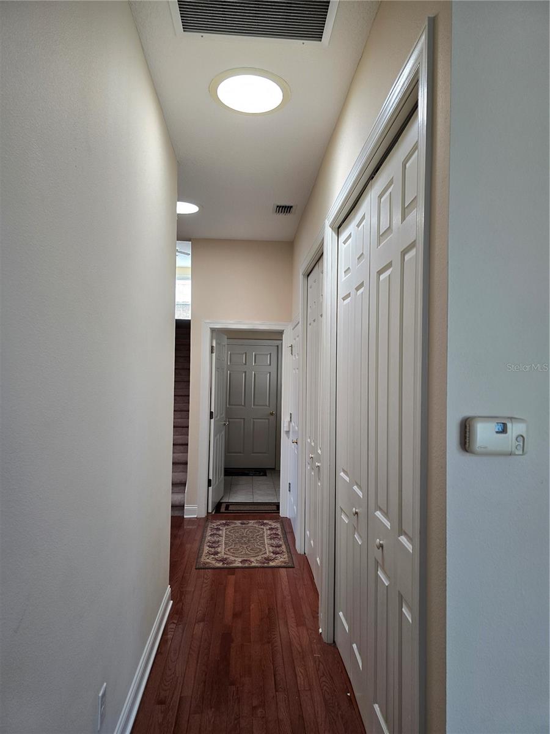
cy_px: 367
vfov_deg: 73.9
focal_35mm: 23
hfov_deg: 58.9
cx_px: 275
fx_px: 487
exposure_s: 1/120
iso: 160
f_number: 1.7
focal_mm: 6.3
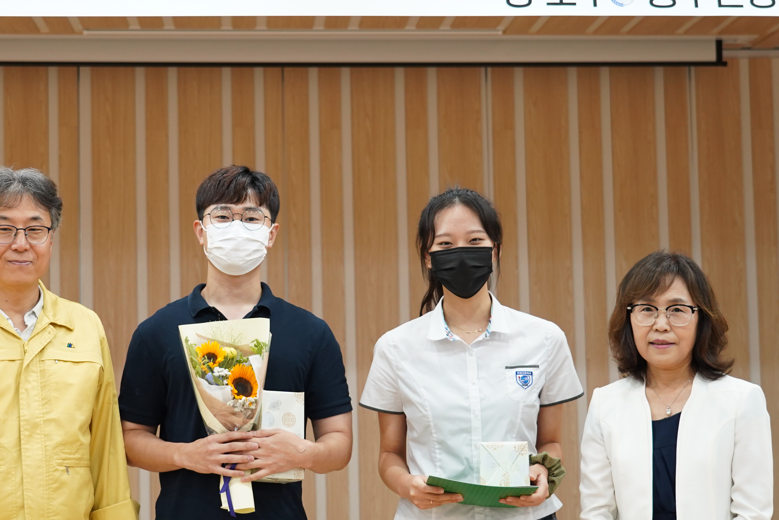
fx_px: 1601
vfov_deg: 18.4
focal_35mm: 74
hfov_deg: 27.2
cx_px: 275
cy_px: 250
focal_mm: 43
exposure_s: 1/80
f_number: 4
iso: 1250
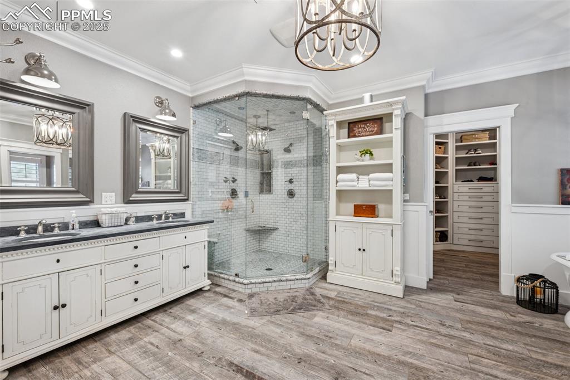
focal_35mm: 15
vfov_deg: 77.3
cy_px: 190
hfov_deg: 100.4
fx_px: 237
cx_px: 285
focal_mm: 15
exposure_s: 2
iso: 100
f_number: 11
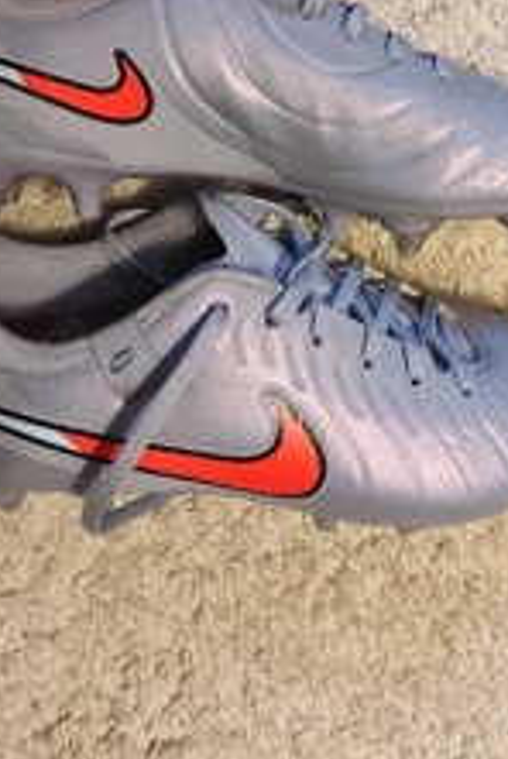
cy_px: 158
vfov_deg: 40.3
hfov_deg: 28.7
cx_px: 295
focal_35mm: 47
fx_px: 992
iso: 1384
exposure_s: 1/33
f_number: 1.89
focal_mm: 5.43
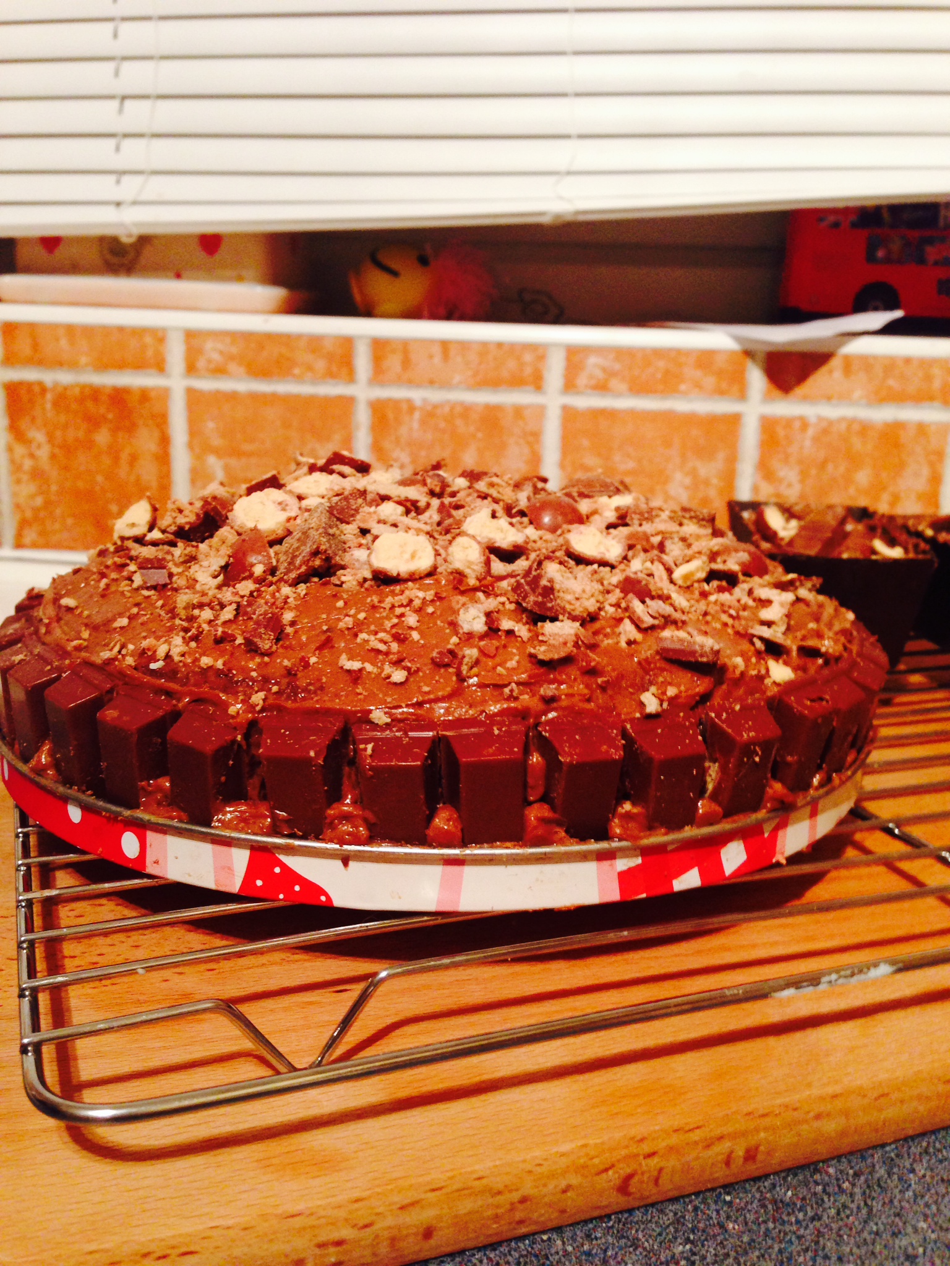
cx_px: 475
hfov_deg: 42.9
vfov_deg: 55.4
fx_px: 1208
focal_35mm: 33
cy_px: 633
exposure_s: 1/20
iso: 160
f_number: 2.4
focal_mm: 4.12
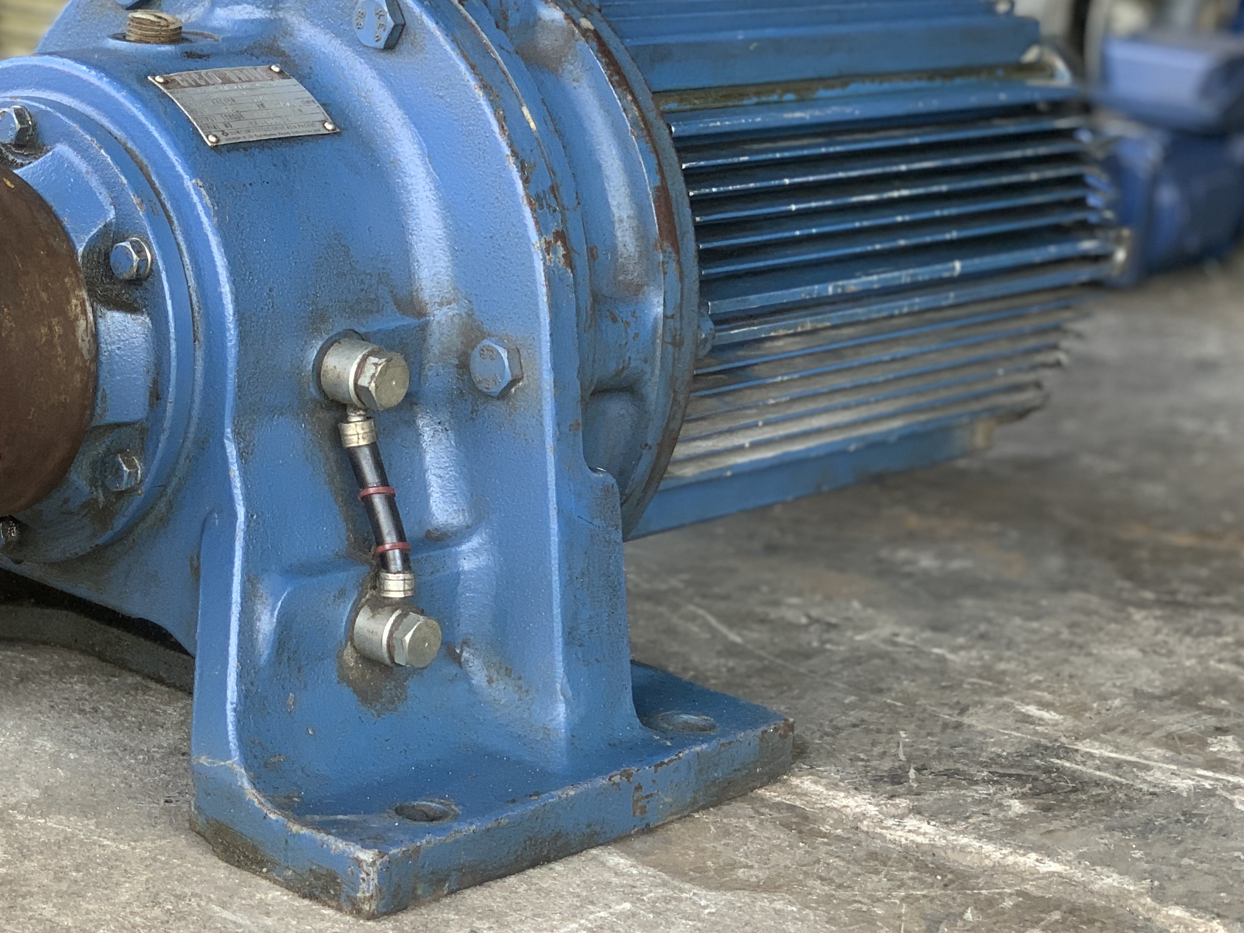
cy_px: 482
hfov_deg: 22.7
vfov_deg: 17.4
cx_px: 271
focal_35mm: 85
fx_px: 3055
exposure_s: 1/122
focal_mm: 6
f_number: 2.4
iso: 64
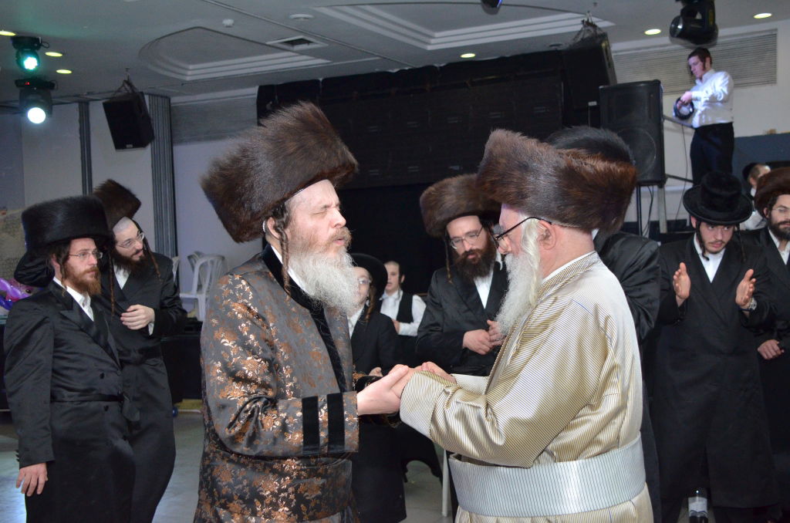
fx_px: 1051
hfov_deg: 41.2
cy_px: 262
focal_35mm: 48
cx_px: 395
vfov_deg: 27.9
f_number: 4.5
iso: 1250
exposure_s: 1/250
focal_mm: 32
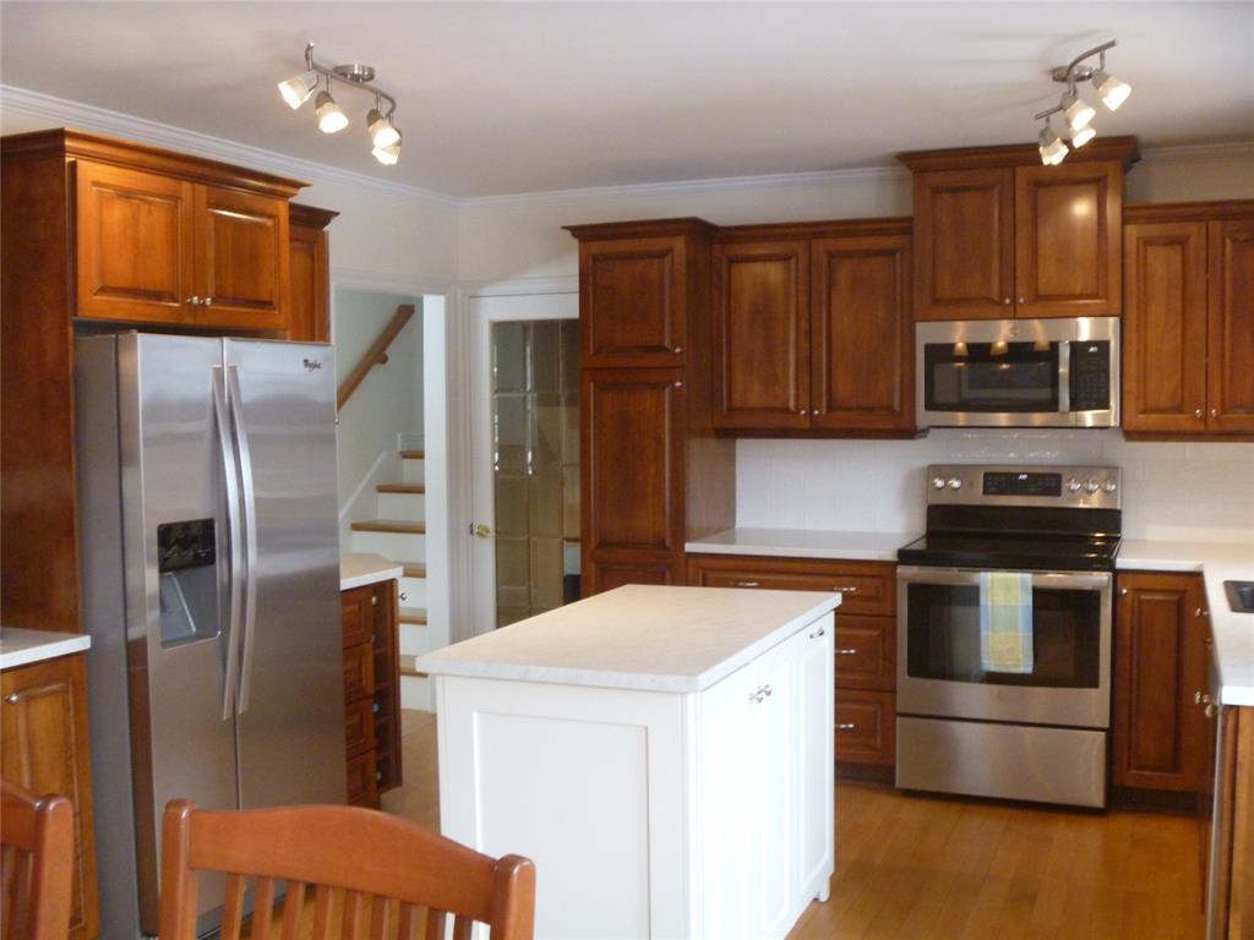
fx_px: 1268
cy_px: 470
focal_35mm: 35
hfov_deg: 52.6
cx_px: 627
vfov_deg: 40.7
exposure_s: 1/30
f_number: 3.5
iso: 400
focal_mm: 6.3
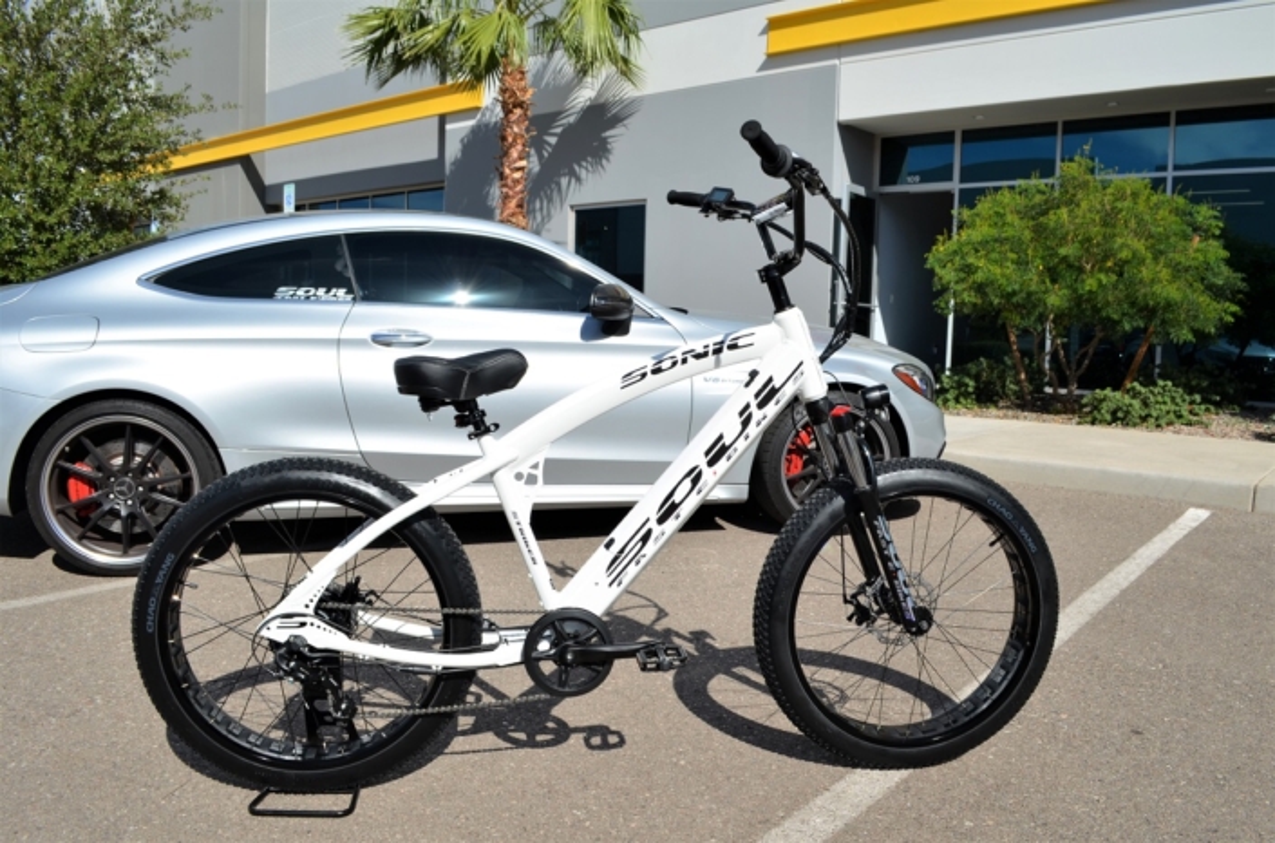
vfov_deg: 47.7
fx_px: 954
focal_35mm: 27
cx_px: 638
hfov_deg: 67.5
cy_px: 422
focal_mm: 18
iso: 100
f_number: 8
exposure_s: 1/320
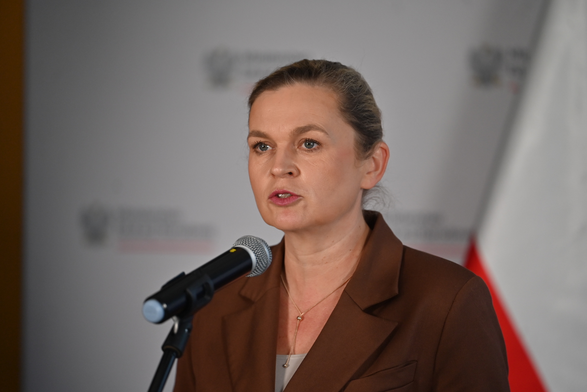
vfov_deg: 7.6
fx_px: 2935
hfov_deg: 11.4
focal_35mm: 180
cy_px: 196
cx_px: 294
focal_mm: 180
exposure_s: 1/320
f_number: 2.8
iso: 560
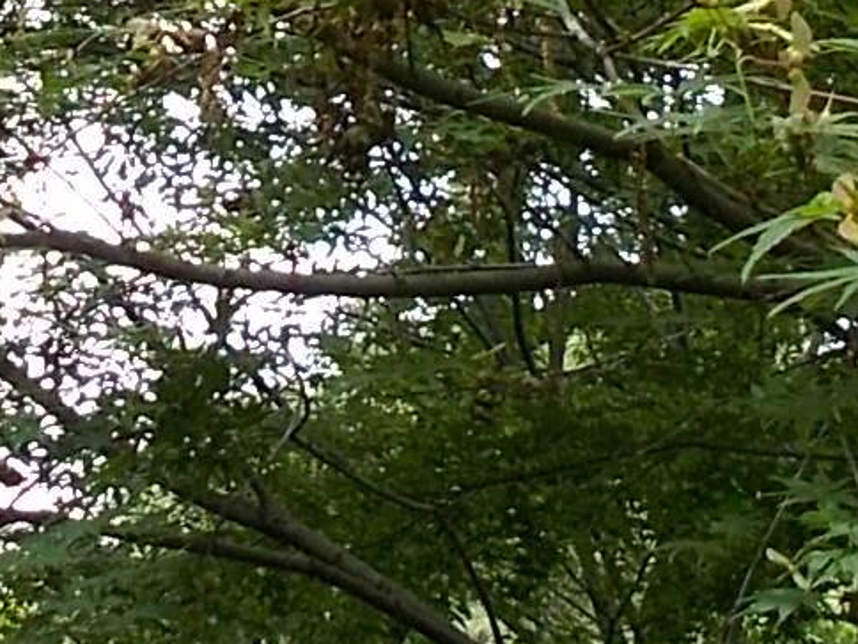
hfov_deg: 16.0
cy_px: -523
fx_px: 3024
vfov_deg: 11.3
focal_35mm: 122
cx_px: 136
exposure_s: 1/160
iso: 80
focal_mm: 4.6
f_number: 3.2
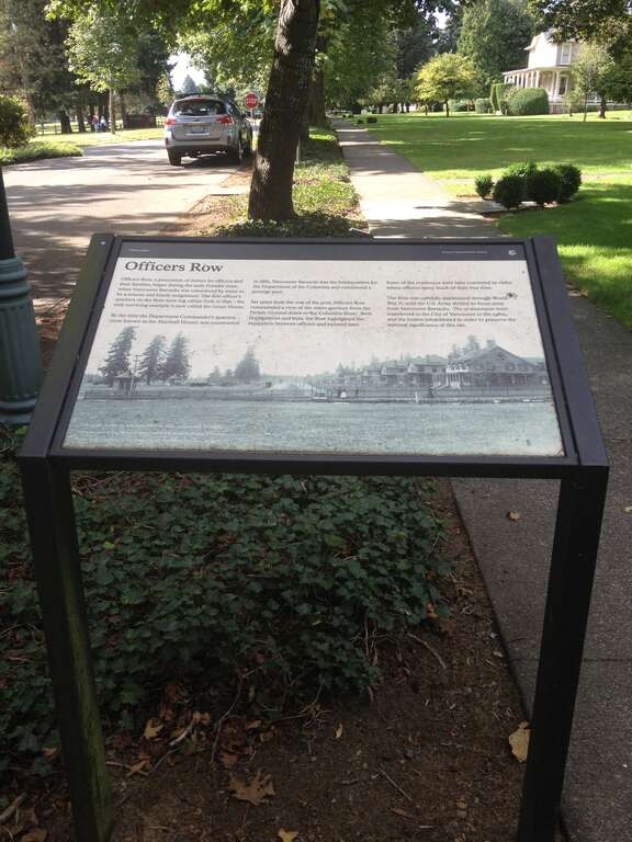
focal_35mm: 35
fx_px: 852
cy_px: 421
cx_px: 316
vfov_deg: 52.6
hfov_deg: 40.7
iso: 50
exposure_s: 1/242
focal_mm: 4.28
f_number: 2.4
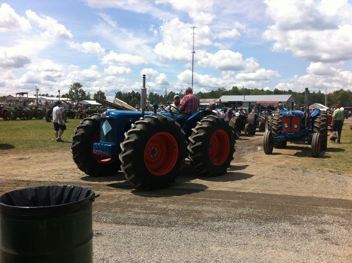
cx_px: 176
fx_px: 355
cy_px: 132
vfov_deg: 40.6
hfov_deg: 52.7
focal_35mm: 35
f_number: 2.8
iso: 80
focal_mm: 3.85
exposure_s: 1/1436
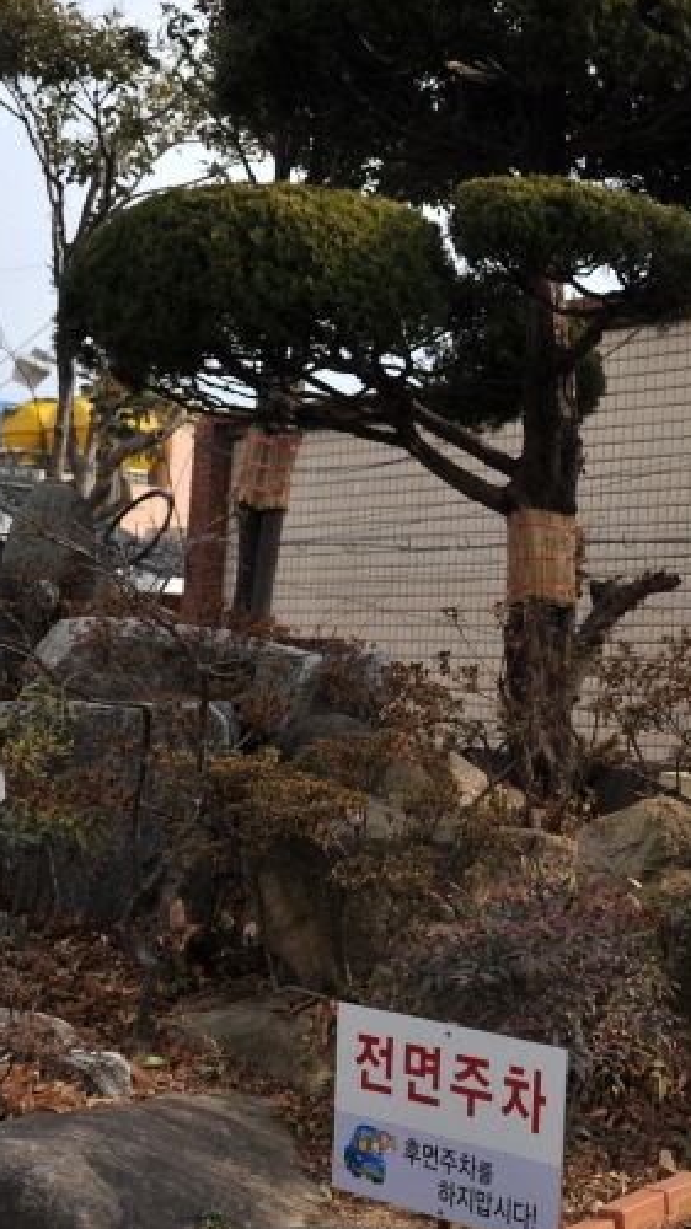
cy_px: 594
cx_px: 959
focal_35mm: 60
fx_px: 1956
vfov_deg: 34.9
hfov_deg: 18.3
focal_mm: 28
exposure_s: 1/1600
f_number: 3.5
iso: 200
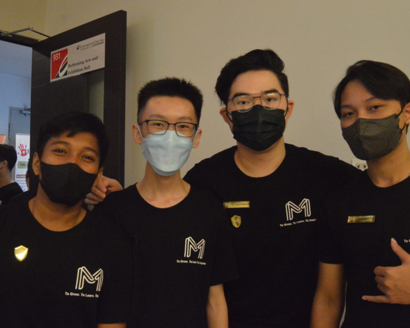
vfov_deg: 37.7
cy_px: 162
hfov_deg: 46.2
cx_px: 213
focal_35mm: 40
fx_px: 480
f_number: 10
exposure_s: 1/60
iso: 6400
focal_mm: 23
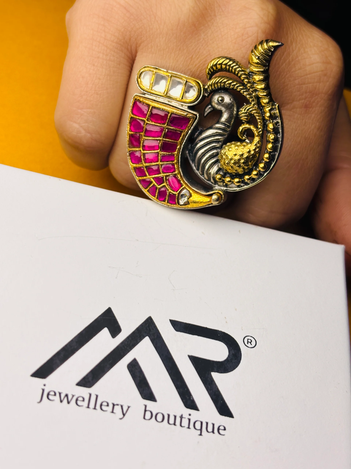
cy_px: 234
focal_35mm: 52
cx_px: 176
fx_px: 703
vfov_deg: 36.8
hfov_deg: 28.0
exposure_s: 1/1458
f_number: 1.6
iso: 40
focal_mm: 5.96
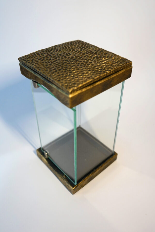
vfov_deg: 65.5
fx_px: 181
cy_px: 116
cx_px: 78
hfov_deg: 46.4
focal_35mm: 28
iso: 250
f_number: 3.5
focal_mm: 28
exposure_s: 1/30
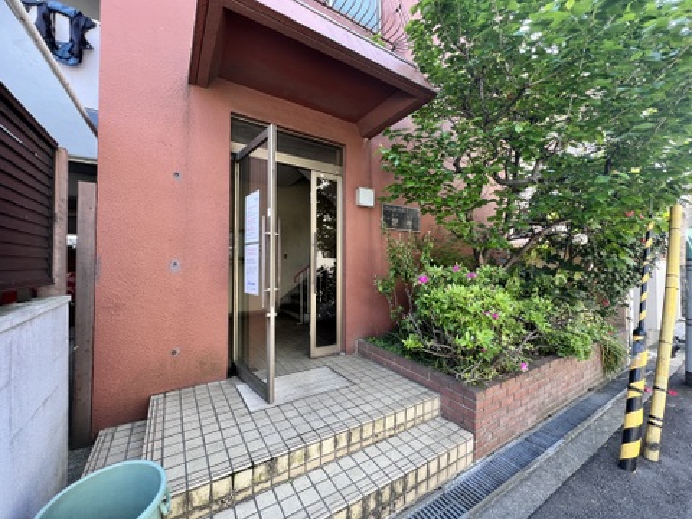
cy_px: 260
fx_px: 260
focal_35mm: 13
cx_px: 346
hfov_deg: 106.2
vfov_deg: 89.9
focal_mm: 1.57
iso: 50
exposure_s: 1/99
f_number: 1.8
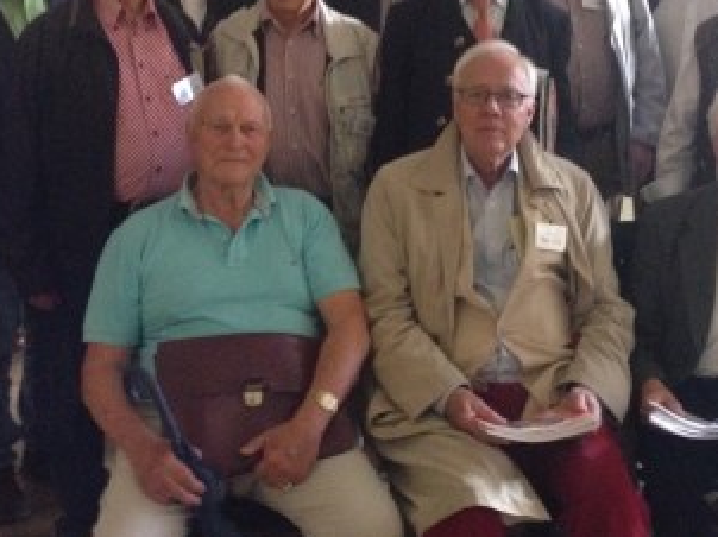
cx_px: 378
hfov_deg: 33.2
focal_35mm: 58
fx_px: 1202
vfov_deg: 24.8
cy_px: 103
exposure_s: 1/15
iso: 500
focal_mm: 4.28
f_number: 2.4
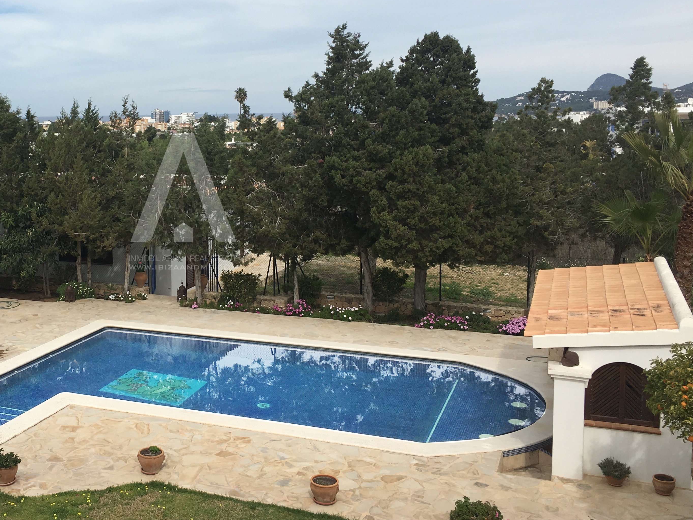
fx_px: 861
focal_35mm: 43
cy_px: 202
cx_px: 183
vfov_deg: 33.5
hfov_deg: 42.6
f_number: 2.2
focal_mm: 4.15
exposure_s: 1/1789
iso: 25
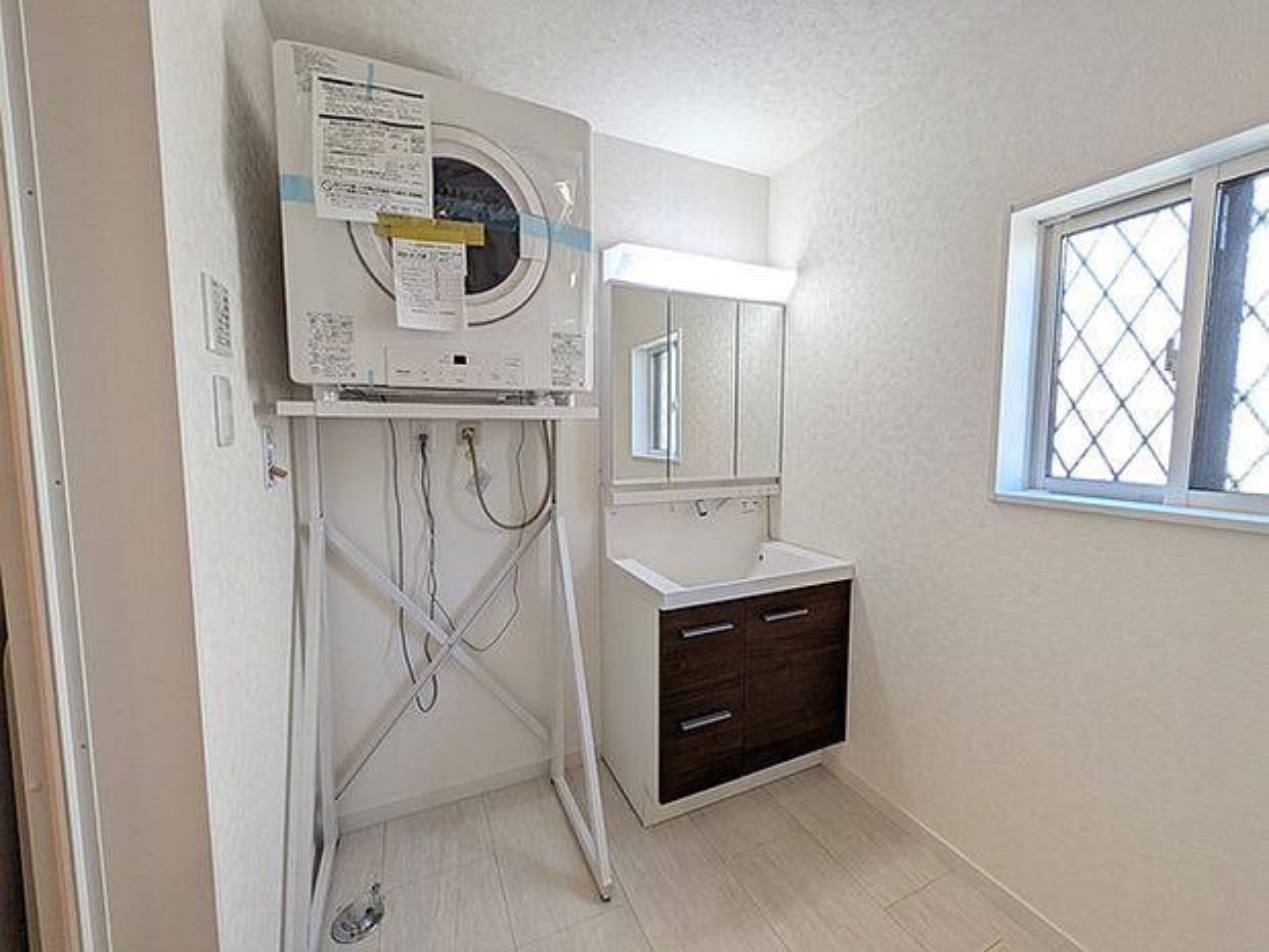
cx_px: 634
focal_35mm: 14
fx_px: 513
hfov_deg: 102.1
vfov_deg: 85.7
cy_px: 476
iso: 114
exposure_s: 1/100
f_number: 2.2
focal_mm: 1.83
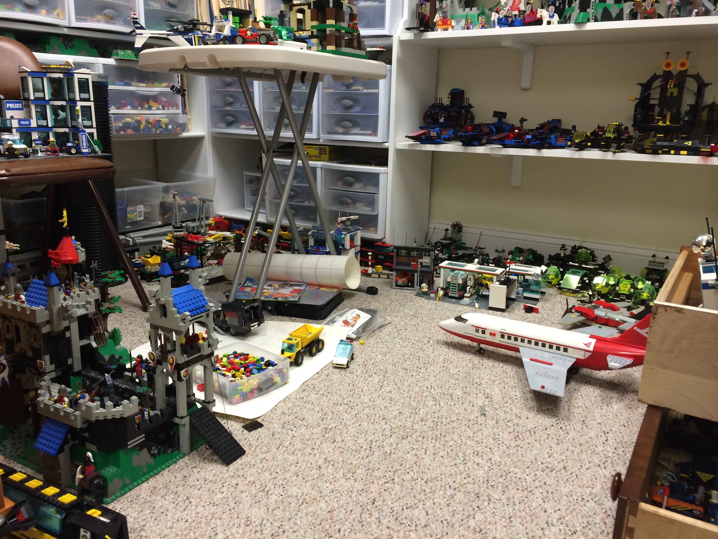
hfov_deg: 60.0
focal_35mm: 30
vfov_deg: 46.8
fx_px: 622
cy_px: 270
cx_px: 359
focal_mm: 4.12
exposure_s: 1/30
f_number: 2.2
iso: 80
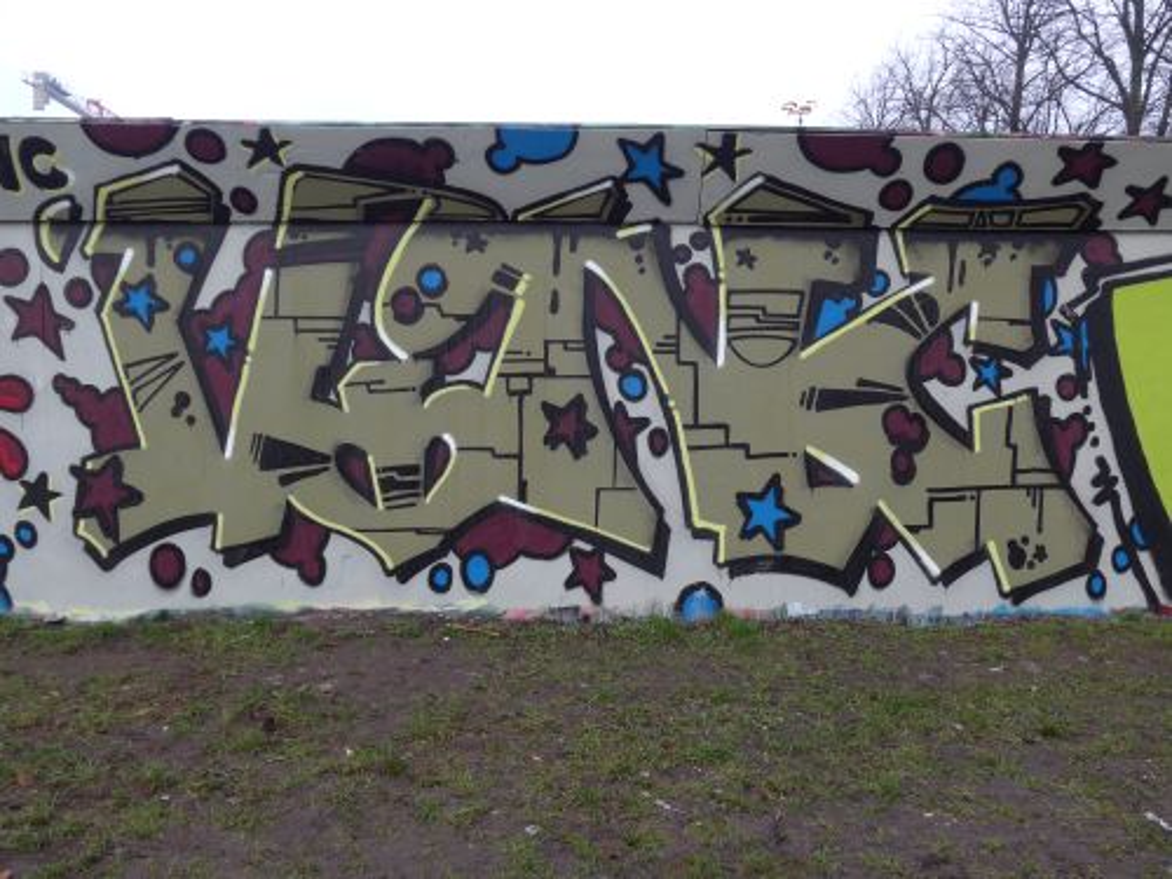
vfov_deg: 48.2
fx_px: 982
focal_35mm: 29
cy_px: 440
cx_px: 586
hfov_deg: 61.7
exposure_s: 1/100
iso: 80
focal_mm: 6
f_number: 2.5
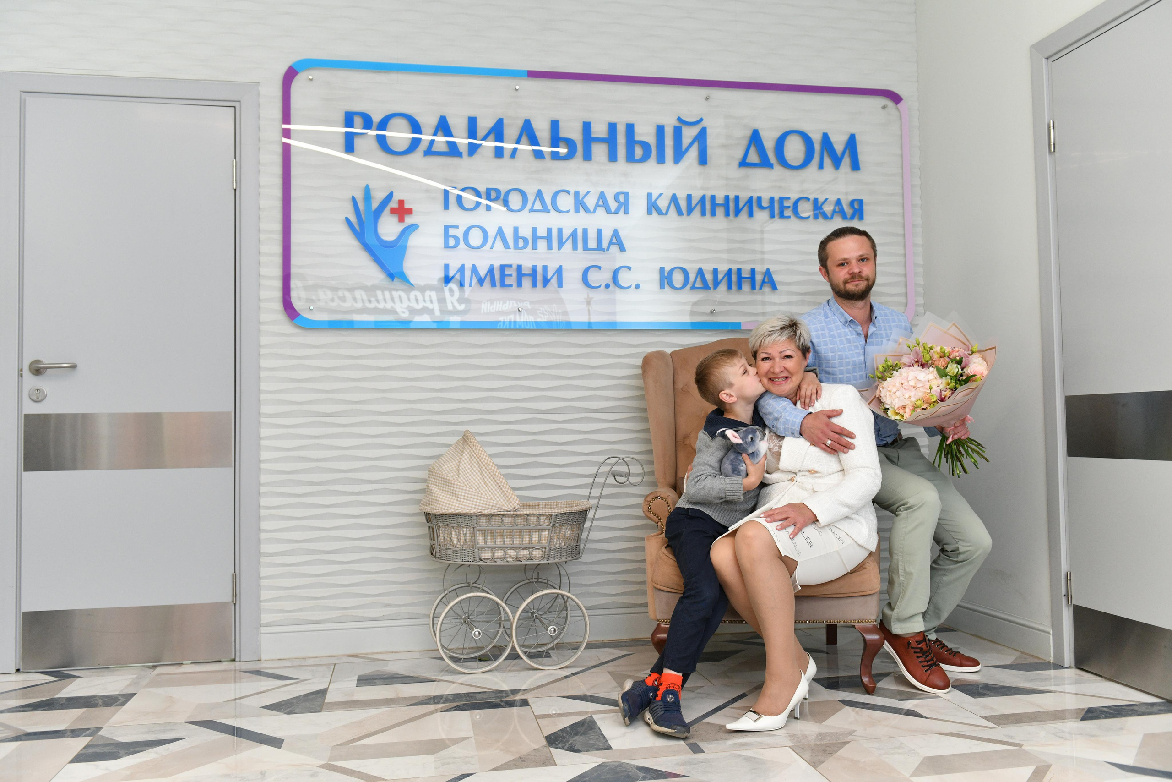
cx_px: 586
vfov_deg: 42.3
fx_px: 1009
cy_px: 391
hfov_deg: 60.3
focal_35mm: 31
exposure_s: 1/200
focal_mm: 31
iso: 1250
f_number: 4.5
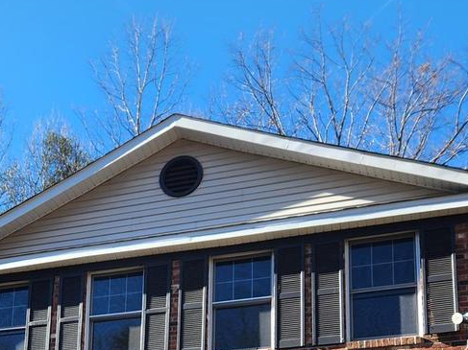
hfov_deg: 27.7
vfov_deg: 20.0
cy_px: 443
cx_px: 59
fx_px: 919
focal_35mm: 68
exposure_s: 1/606
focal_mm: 5.4
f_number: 1.8
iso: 20
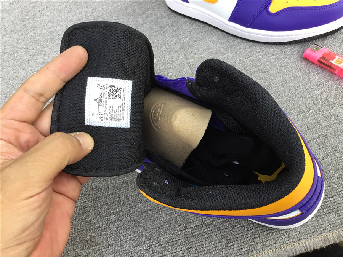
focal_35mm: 31
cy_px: 128
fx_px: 307
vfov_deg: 45.4
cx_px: 172
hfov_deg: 58.4
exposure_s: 1/100
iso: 40
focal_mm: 3.3
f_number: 2.4
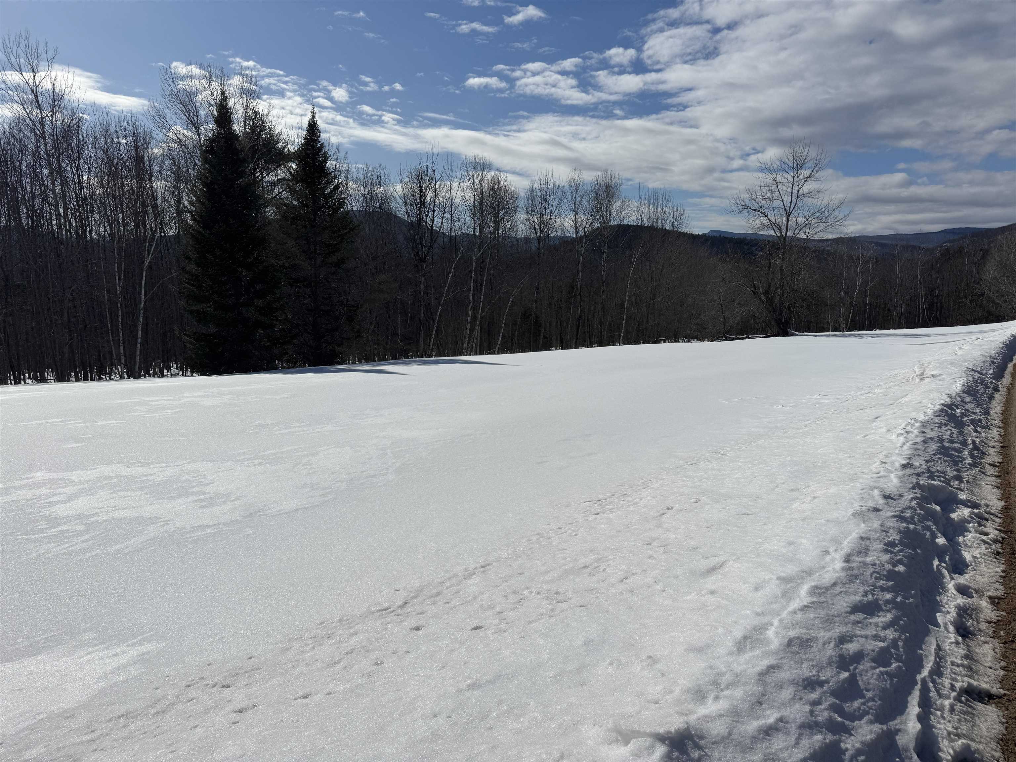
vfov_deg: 56.8
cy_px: 381
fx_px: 704
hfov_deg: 71.6
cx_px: 508
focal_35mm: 24
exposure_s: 1/28571
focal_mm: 6.76
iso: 64
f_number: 1.78
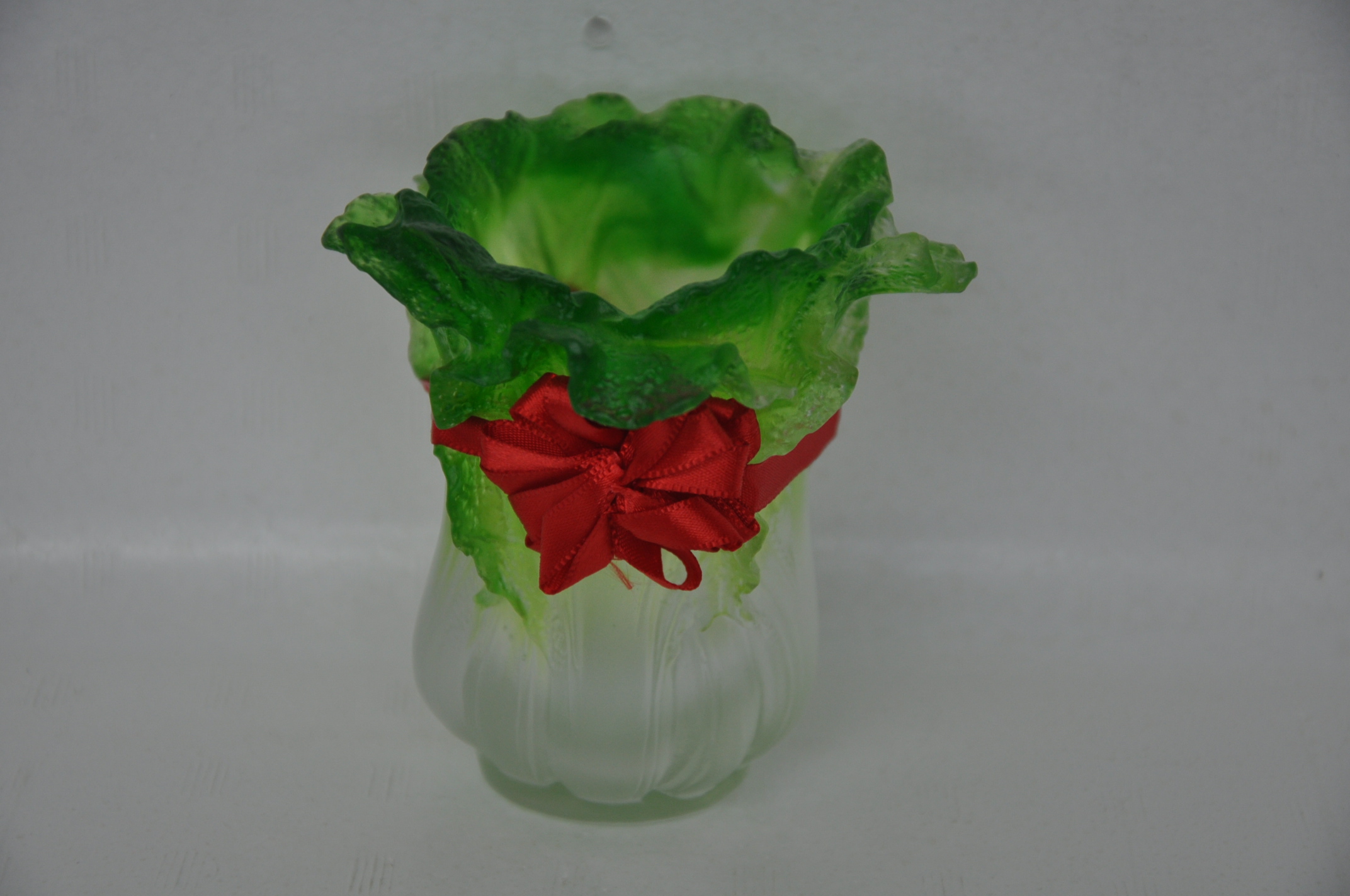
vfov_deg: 12.1
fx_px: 4214
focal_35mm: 112
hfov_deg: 18.2
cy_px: 448
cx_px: 675
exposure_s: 1/100
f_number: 5.3
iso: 400
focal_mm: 75
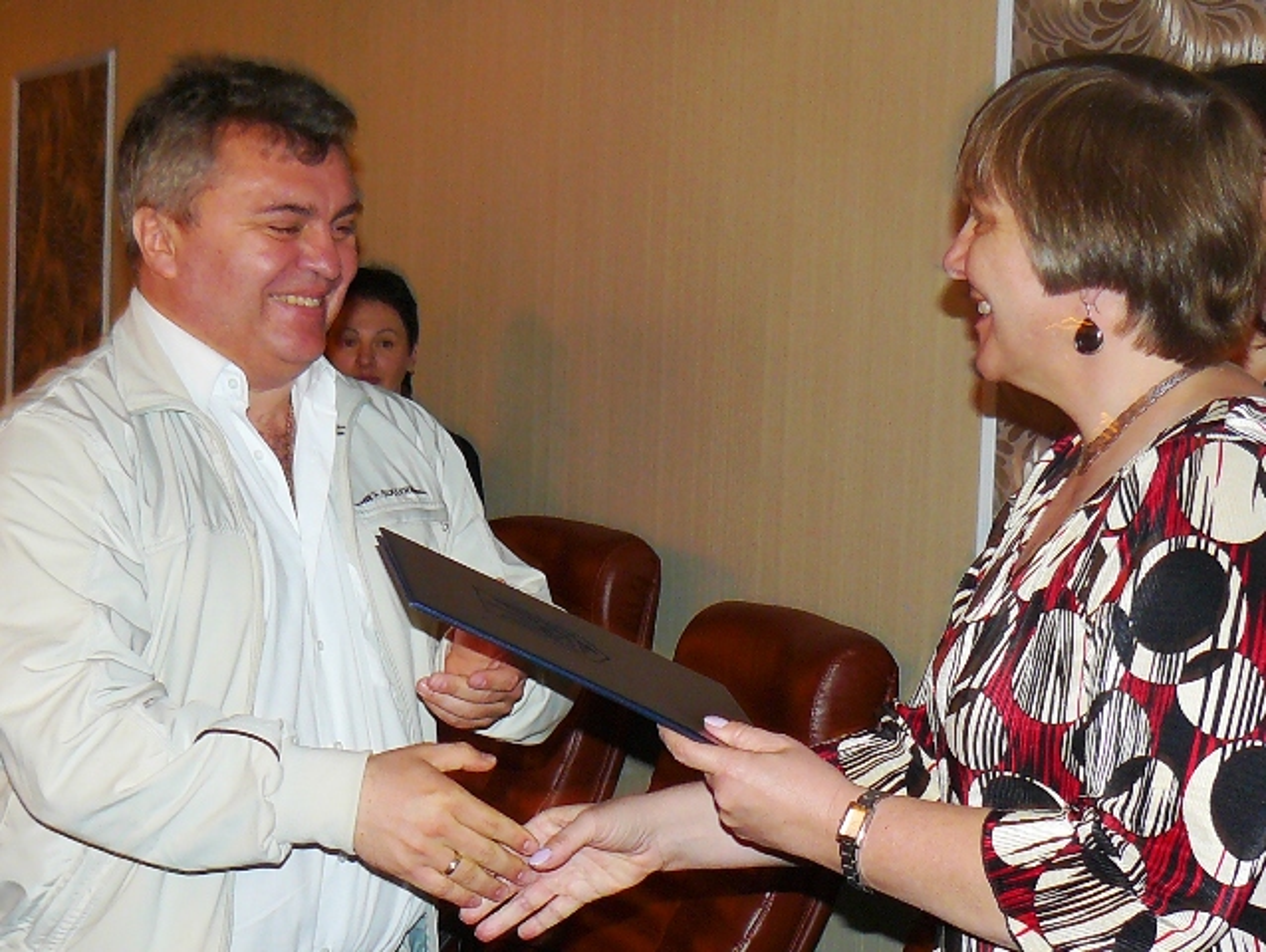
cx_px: 633
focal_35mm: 36
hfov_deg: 51.3
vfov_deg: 39.7
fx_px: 1318
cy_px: 476
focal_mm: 6
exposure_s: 1/30
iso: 100
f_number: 2.8
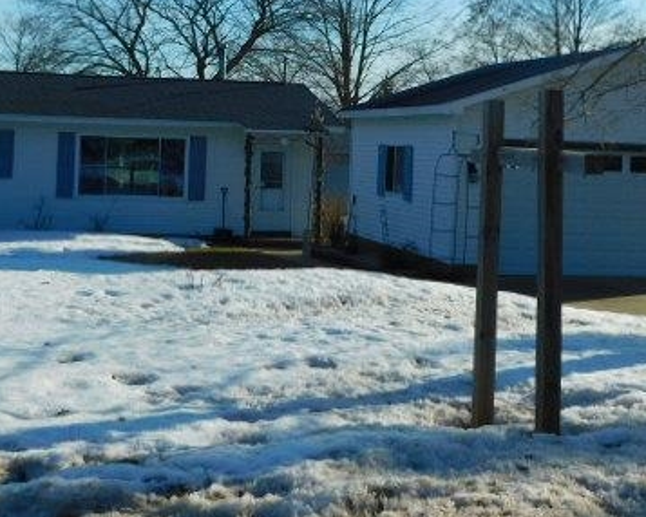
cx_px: 273
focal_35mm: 63
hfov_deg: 30.0
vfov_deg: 23.8
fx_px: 1205
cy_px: 98
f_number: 7
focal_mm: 6.3
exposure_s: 1/500
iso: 125
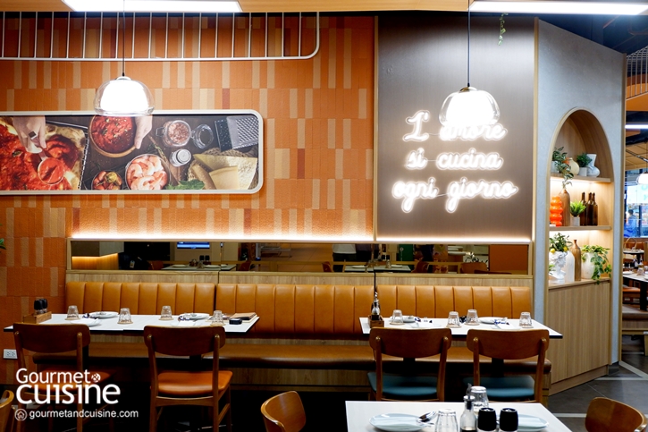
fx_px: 756
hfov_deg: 46.4
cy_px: 216
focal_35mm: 42
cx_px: 324
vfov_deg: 31.9
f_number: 4.5
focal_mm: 28.2
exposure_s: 1/60
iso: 1000
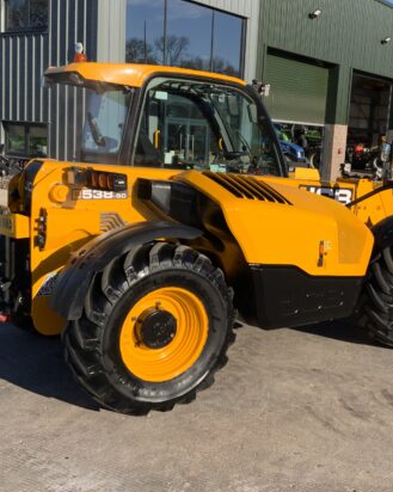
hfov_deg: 33.8
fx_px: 640
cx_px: 268
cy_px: 230
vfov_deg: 42.0
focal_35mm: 44
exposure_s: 1/1534
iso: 16
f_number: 1.8
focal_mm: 3
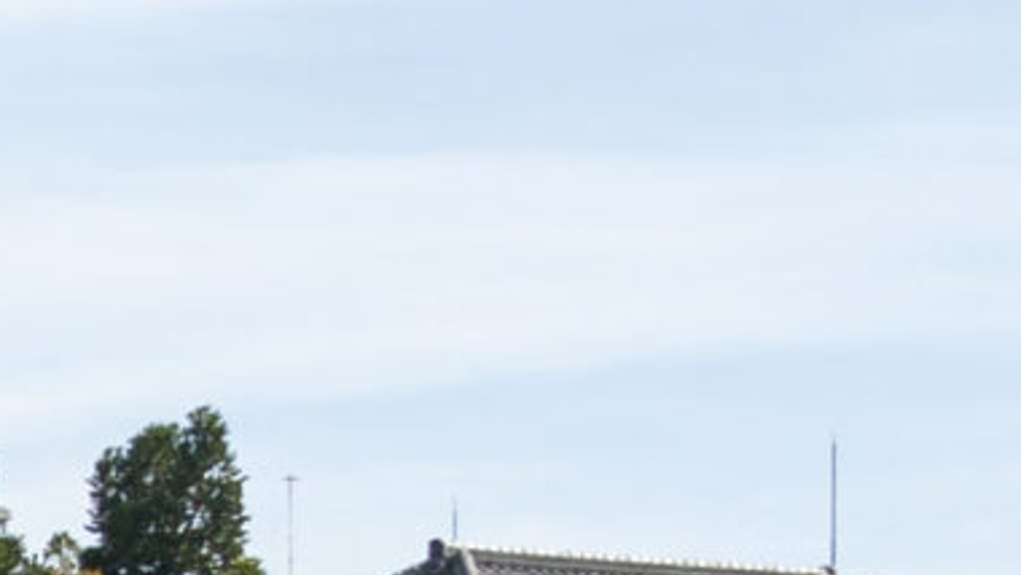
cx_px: -2292
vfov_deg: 4.8
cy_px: 1372
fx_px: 6689
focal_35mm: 247
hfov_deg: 7.4
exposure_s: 1/250
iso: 200
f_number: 9
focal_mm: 35
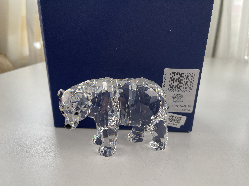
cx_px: 124
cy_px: 93
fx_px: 180
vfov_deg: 54.9
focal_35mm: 25
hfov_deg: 69.4
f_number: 1.6
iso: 32
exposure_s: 1/340
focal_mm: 5.1
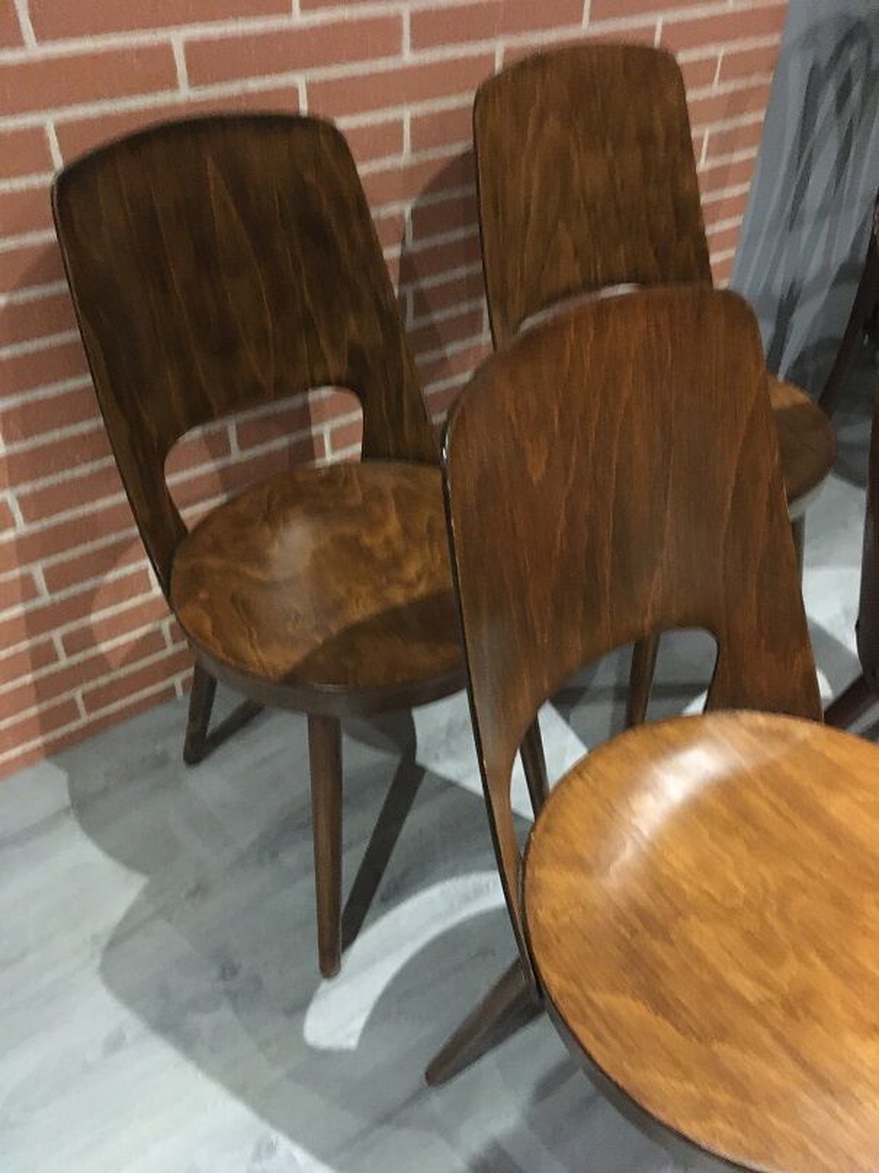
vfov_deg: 61.7
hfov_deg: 48.2
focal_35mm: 29
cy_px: 586
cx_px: 440
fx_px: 982
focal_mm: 4.15
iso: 500
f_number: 2.2
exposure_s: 1/17
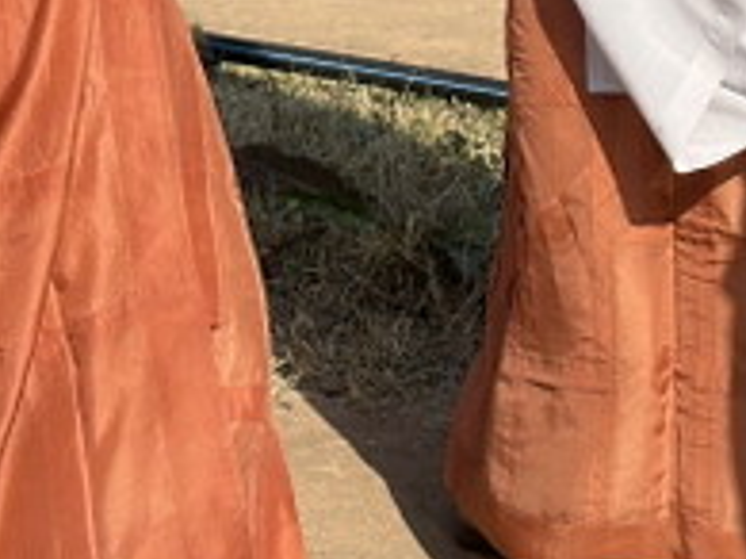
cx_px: 295
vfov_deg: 8.4
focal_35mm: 172
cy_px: -381
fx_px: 3704
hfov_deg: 11.5
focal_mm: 6.86
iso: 100
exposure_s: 1/5376
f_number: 1.78
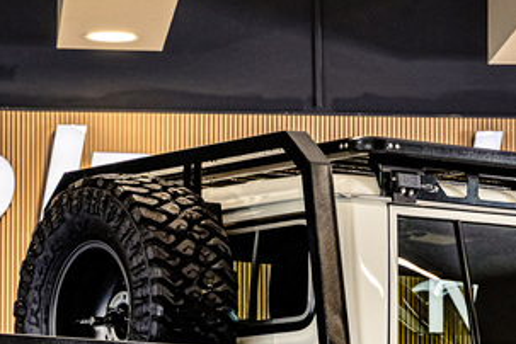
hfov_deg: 8.1
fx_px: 3626
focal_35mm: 253
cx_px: 364
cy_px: 507
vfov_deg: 5.4
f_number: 4.5
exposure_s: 1/125
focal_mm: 75
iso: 640
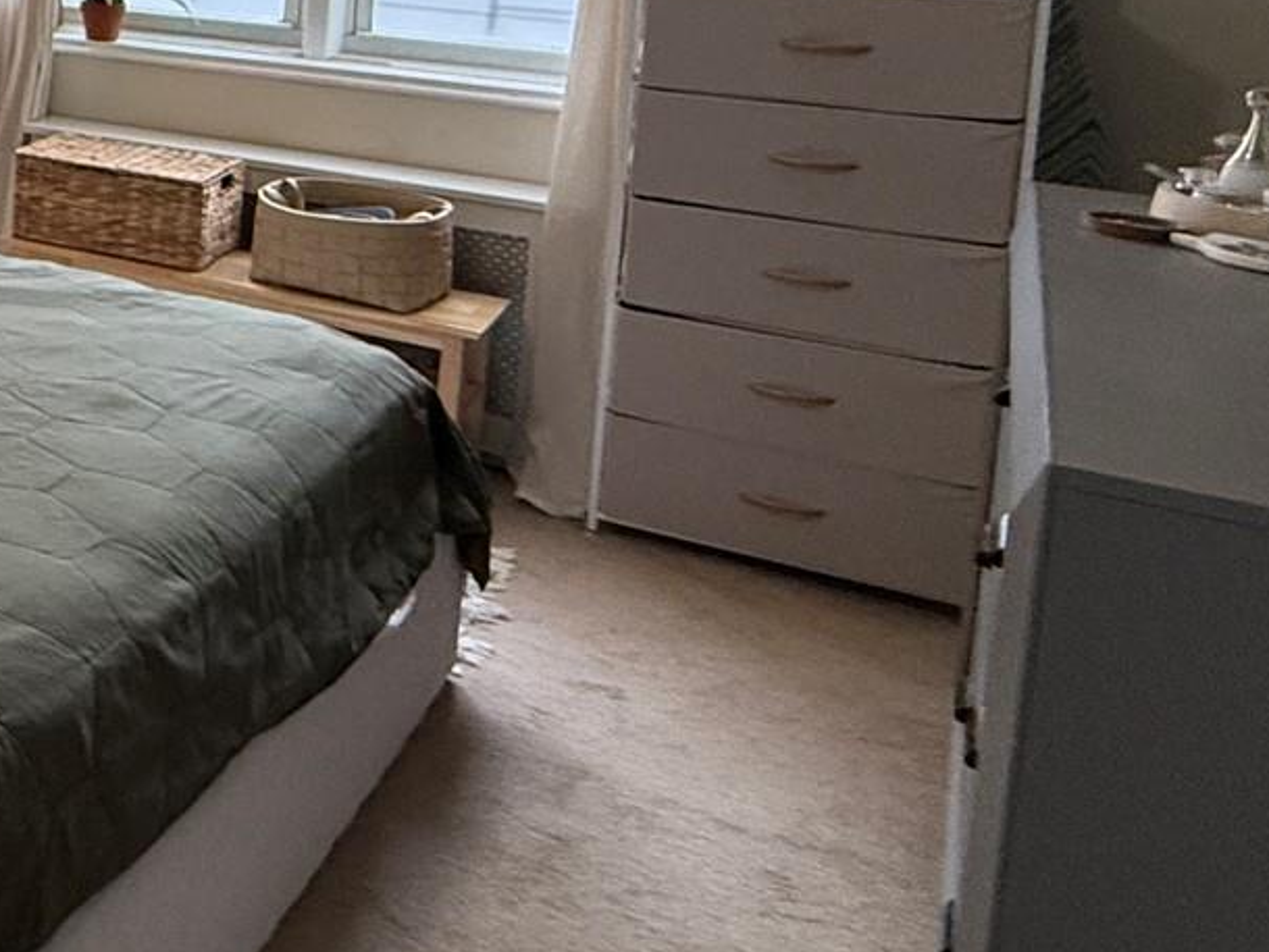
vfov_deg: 28.7
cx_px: -630
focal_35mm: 47
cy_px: -25
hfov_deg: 27.7
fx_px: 1724
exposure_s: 1/120
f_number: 2.2
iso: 320
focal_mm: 2.22
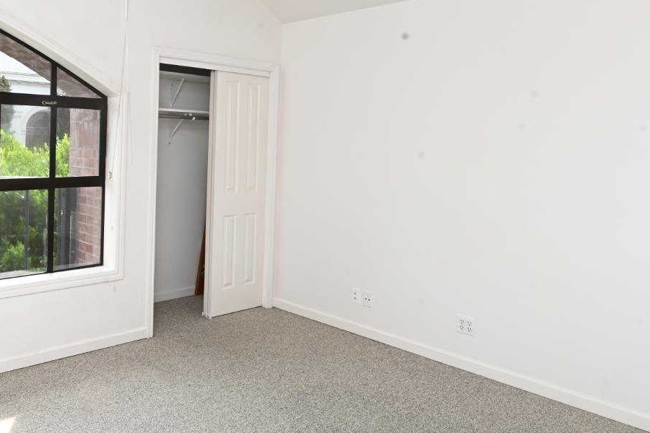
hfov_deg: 57.8
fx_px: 542
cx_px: 141
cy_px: 152
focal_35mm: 30
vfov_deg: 43.1
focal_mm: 18
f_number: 11
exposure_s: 1/200
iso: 640
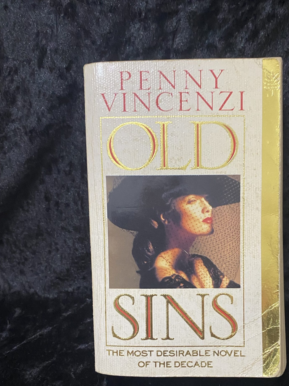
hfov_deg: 39.3
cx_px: 184
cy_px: 256
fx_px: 401
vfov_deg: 50.5
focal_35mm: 36
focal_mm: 4.25
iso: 500
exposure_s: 1/33
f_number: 1.8
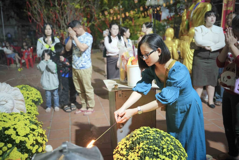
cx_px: 120
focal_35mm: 34
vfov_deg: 38.9
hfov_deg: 55.8
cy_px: 80
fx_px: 226
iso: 3200
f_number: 2.8
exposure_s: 1/160
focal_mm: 34
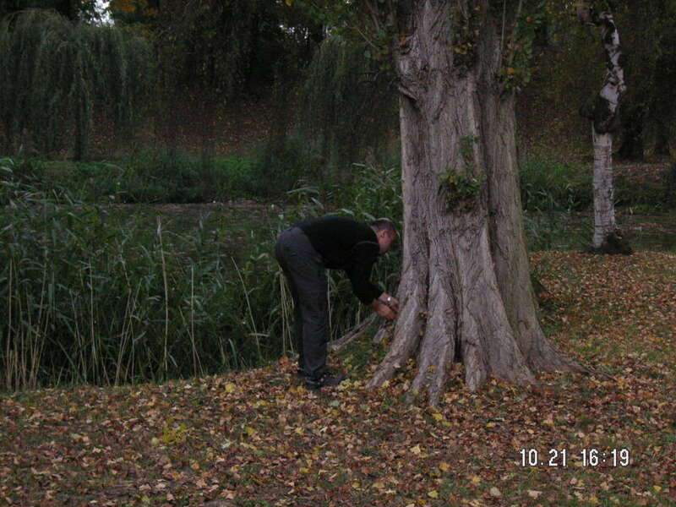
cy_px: 254
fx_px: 2050
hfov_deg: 18.7
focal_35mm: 105
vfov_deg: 14.1
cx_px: 338
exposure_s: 1/105
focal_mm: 17.1
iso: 160
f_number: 5
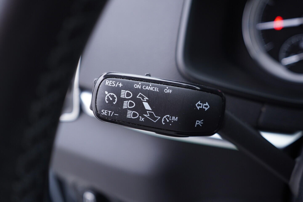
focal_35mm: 36
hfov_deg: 53.1
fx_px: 303
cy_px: 101
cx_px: 152
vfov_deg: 36.9
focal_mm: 24
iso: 250
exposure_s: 1/40
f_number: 2.8
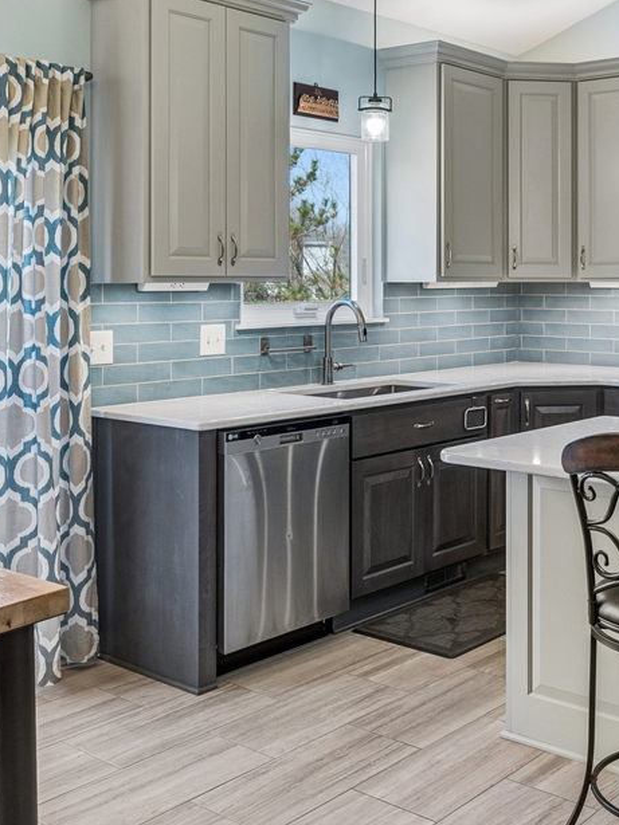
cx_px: 498
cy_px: 262
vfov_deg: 43.1
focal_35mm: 43
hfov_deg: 32.6
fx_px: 1026
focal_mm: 17
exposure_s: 1/20
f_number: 11
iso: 200
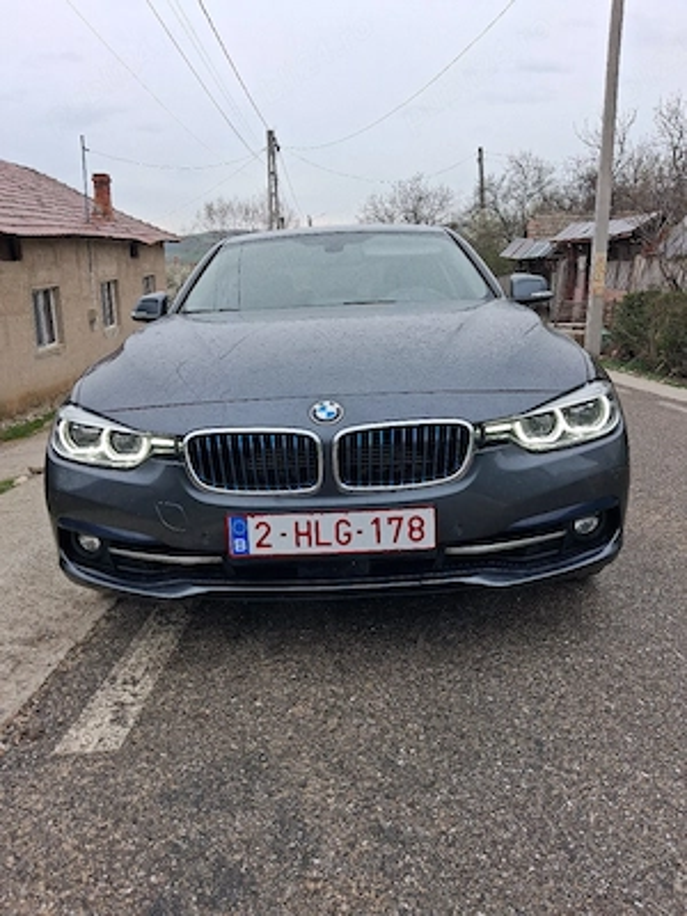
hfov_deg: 51.4
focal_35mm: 27
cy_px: 458
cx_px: 344
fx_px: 714
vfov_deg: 65.3
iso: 25
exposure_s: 1/100
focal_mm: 4
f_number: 1.8
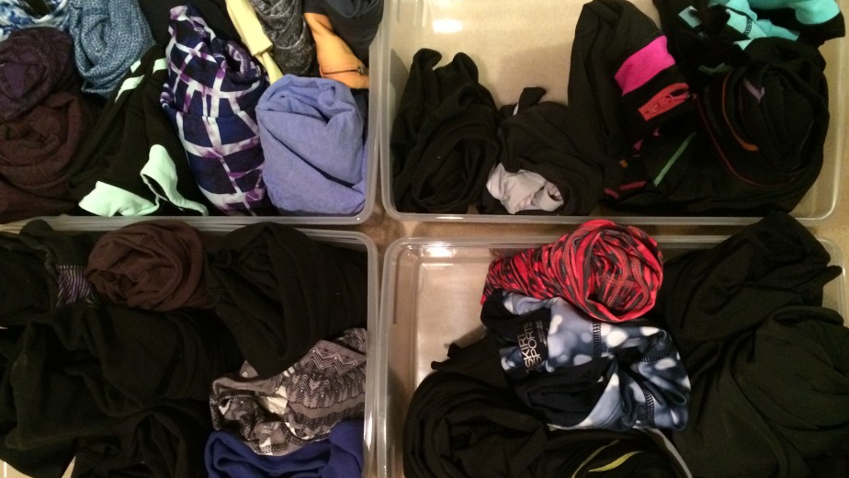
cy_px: 274
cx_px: 399
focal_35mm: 35
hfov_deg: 56.6
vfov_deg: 33.7
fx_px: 788
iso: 400
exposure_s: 1/15
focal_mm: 4.15
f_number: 2.2
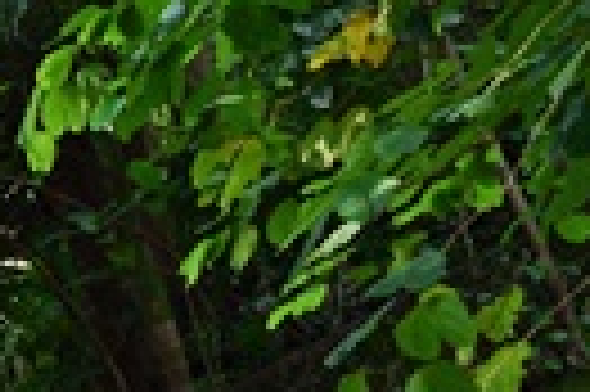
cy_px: 766
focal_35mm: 188
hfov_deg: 7.9
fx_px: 3077
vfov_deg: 7.0
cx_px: -1639
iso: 100
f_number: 4
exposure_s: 1/60
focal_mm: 24
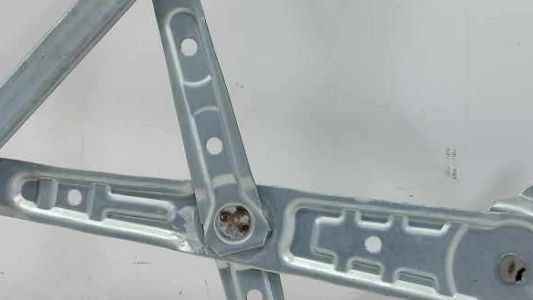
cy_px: 90
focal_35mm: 62
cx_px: 380
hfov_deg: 33.3
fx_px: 876
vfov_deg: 19.3
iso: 100
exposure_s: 1/50
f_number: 1.8
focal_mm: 5.23
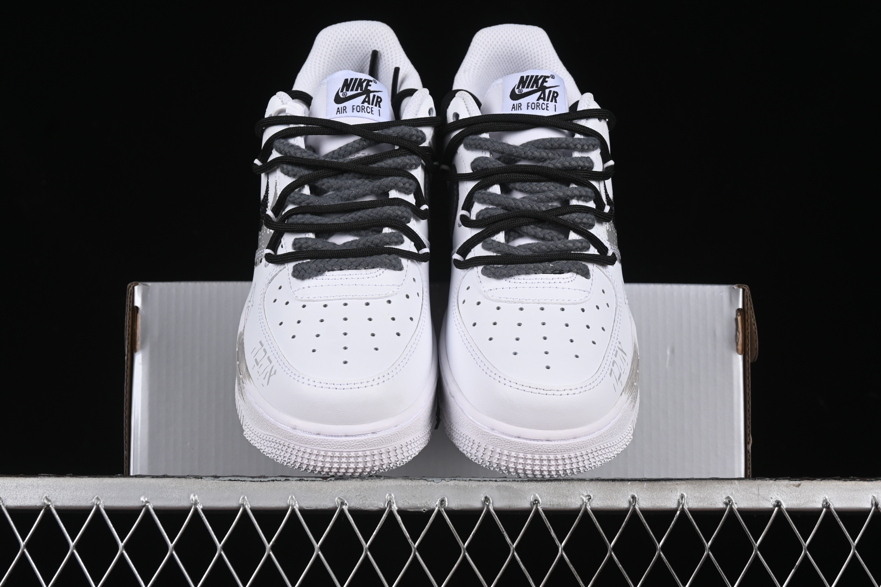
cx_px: 440
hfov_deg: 27.0
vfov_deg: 18.2
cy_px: 294
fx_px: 1835
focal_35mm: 75
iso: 160
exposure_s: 1/80
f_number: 8
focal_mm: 50
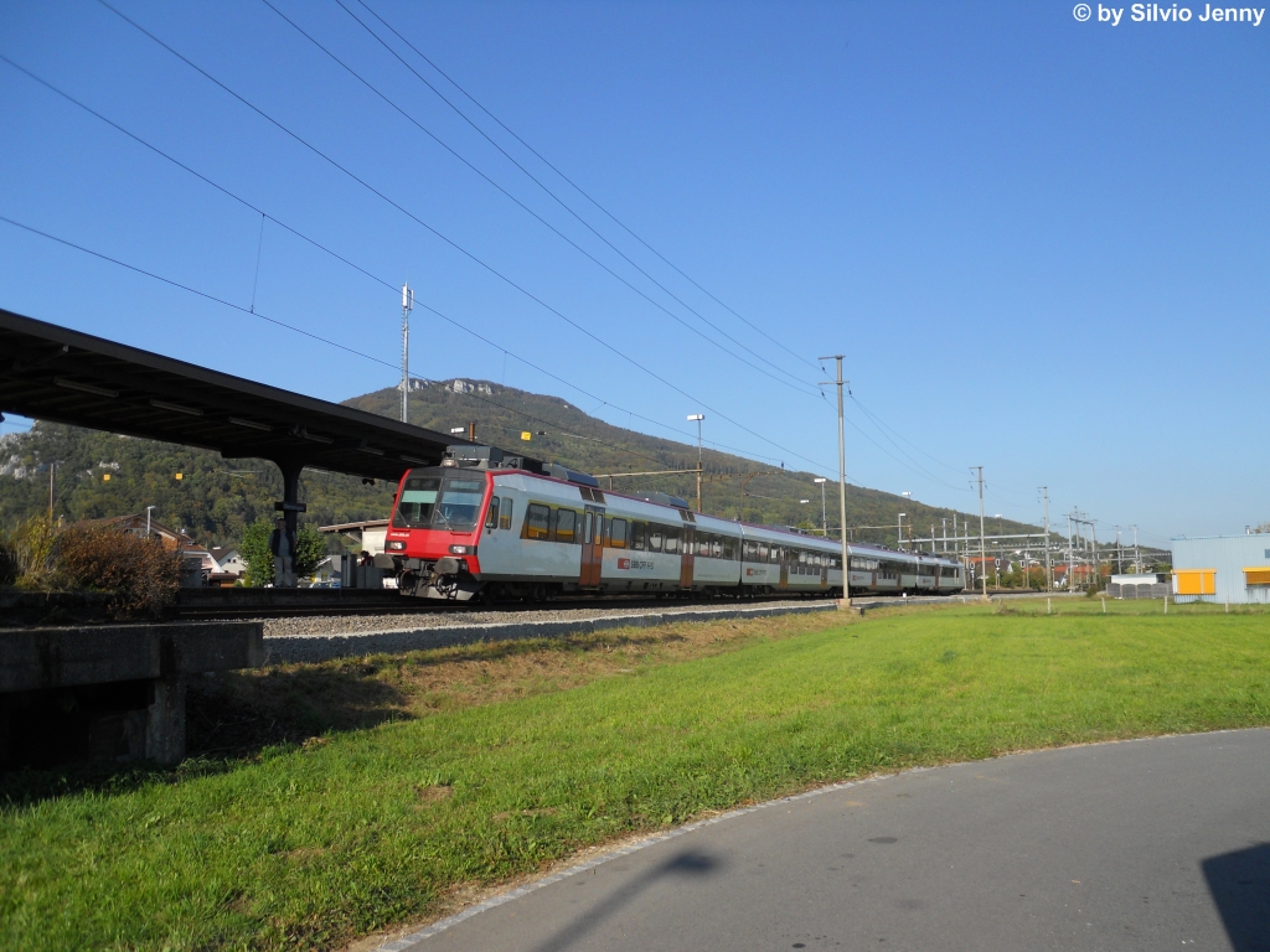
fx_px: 1027
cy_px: 476
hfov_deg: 63.4
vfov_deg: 49.7
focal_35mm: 28
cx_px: 635
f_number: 5.4
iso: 80
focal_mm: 5
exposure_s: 1/320
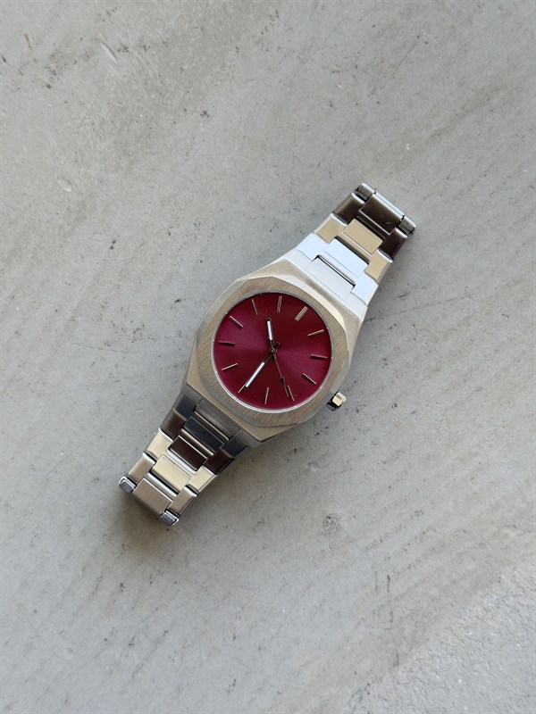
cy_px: 357
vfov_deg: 39.7
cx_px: 268
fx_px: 991
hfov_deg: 30.3
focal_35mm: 48
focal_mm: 6.76
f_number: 1.78
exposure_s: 1/236
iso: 125
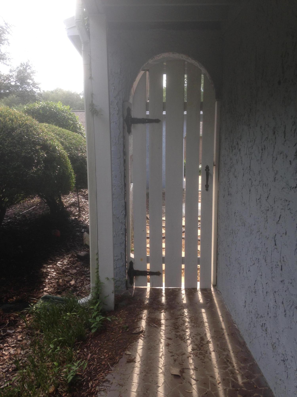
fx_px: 378
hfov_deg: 42.9
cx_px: 148
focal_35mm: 33
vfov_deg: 55.4
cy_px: 198
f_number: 2.4
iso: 50
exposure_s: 1/201
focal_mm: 4.12
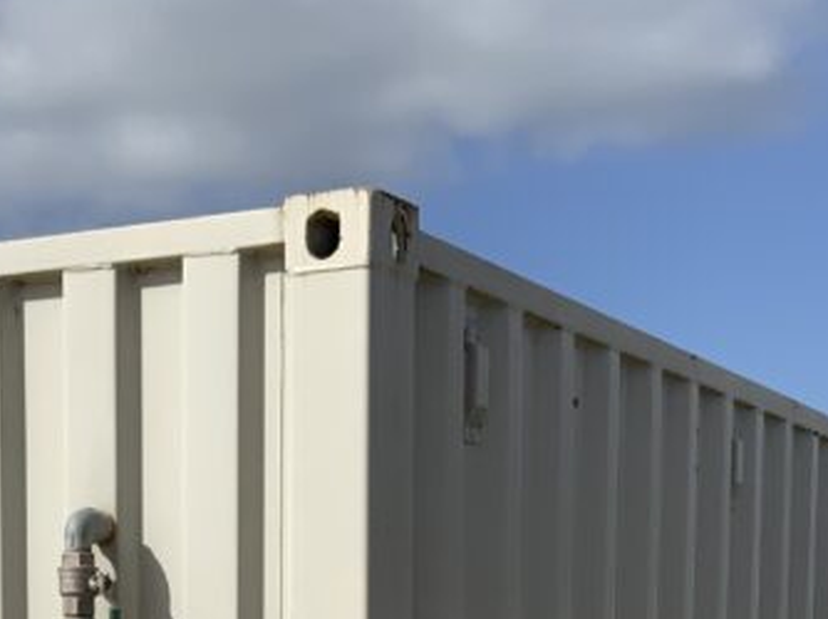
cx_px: 250
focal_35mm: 89
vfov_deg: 15.5
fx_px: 2127
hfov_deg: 21.9
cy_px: 884
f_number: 1.8
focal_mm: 3
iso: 20
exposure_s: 1/4405
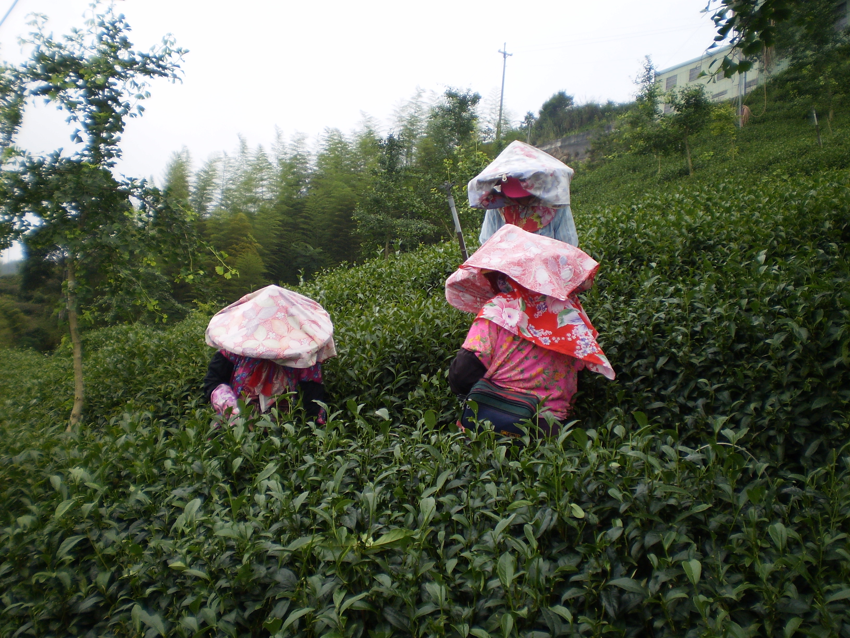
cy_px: 319
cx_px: 425
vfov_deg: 39.7
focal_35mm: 36
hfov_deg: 51.4
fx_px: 884
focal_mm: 6.3
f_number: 3.1
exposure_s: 1/800
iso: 64
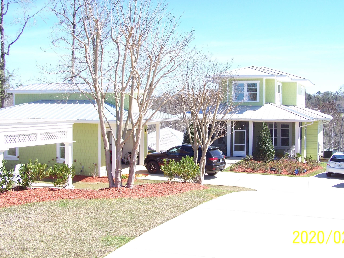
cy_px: 122
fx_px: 447
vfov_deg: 32.2
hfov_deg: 42.0
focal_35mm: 45
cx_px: 192
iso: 64
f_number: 4
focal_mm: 6.3
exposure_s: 1/800
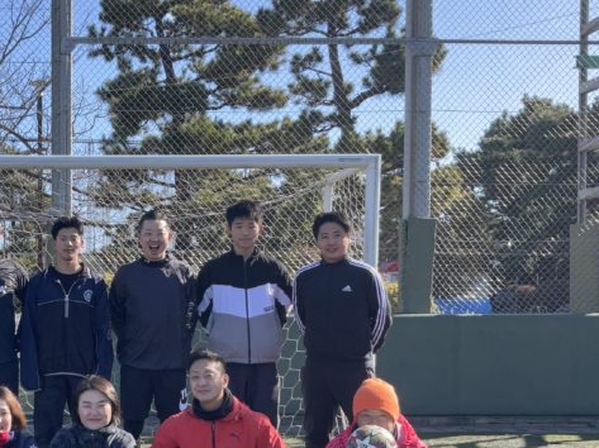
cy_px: 330
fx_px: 934
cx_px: 81
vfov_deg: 26.7
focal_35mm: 54
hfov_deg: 34.0
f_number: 1.8
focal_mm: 3
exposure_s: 1/627
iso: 16
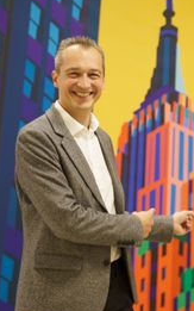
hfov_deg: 13.0
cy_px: 166
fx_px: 829
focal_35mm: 98
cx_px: 224
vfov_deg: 21.2
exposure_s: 1/160
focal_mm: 49
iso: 1600
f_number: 2.8
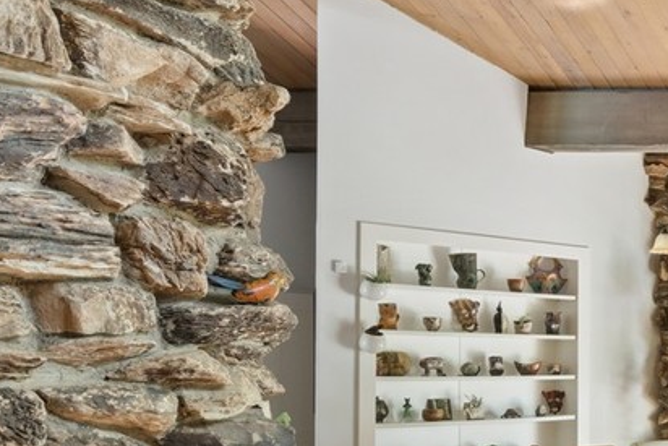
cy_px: 324
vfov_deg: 24.4
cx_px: 1064
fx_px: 1021
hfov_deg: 25.0
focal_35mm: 55
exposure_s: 1/6
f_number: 9
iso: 200
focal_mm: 14
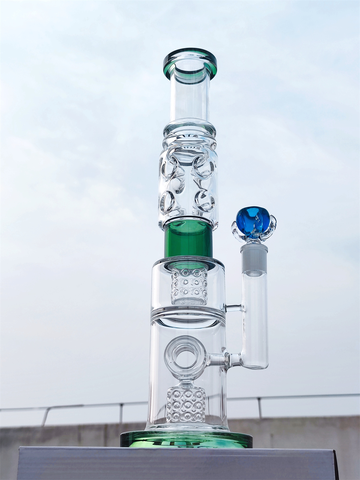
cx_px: 180
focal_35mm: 48
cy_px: 240
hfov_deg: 30.3
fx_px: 666
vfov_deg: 39.7
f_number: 1.69
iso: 50
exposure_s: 1/2429
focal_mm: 6.72
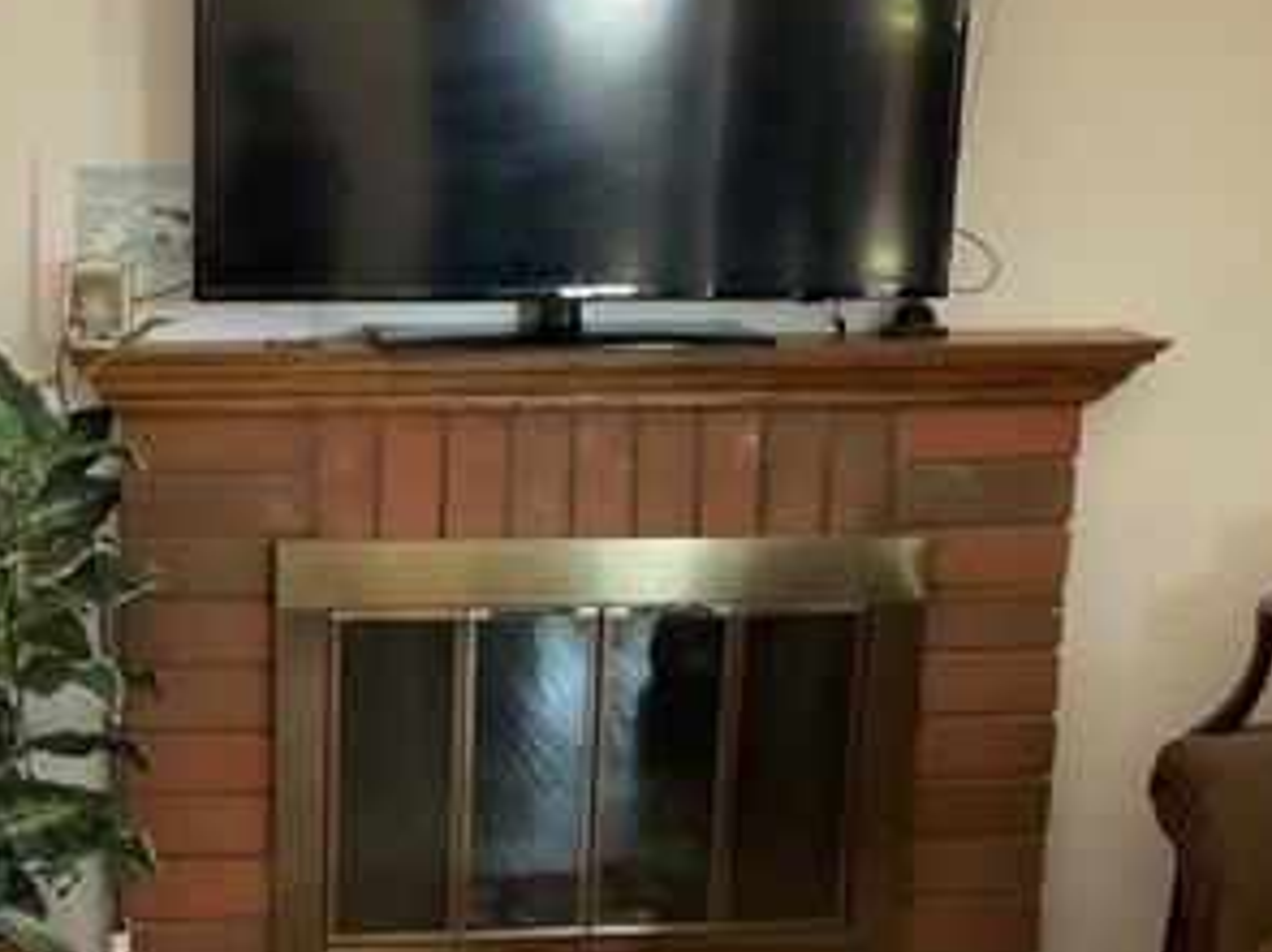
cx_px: 293
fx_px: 2314
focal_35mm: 63
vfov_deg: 23.2
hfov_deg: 30.1
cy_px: 573
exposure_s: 1/40
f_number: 1.8
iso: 200
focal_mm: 3
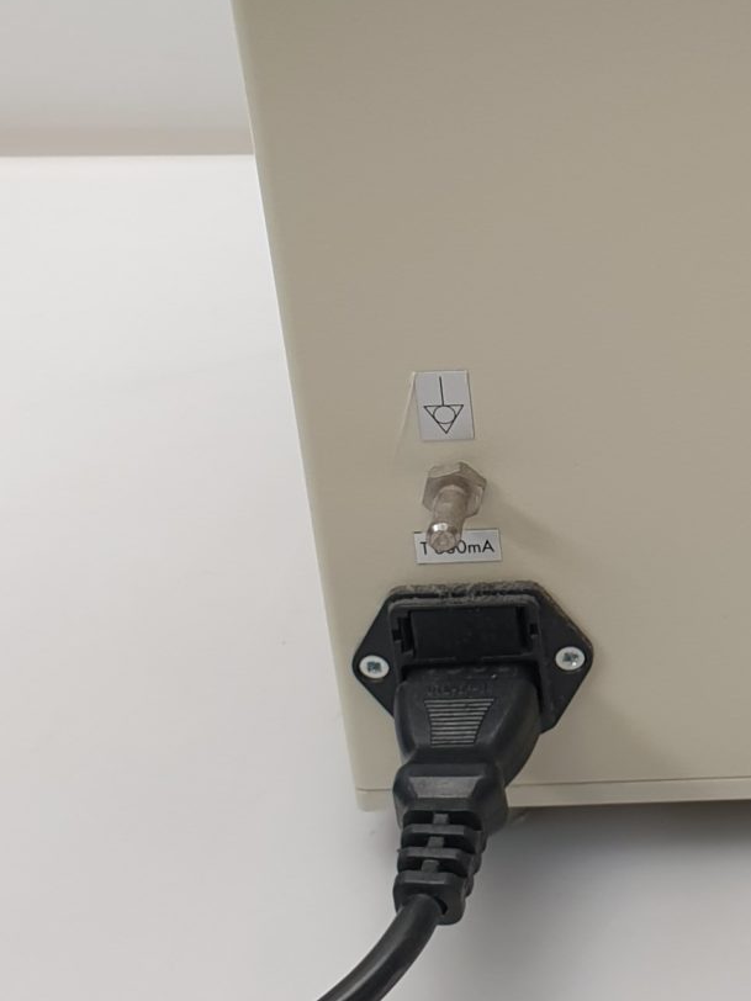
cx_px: 888
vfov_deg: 23.0
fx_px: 2372
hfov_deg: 17.2
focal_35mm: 82
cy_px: 44
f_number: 2.4
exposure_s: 1/50
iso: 64
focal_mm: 4.3
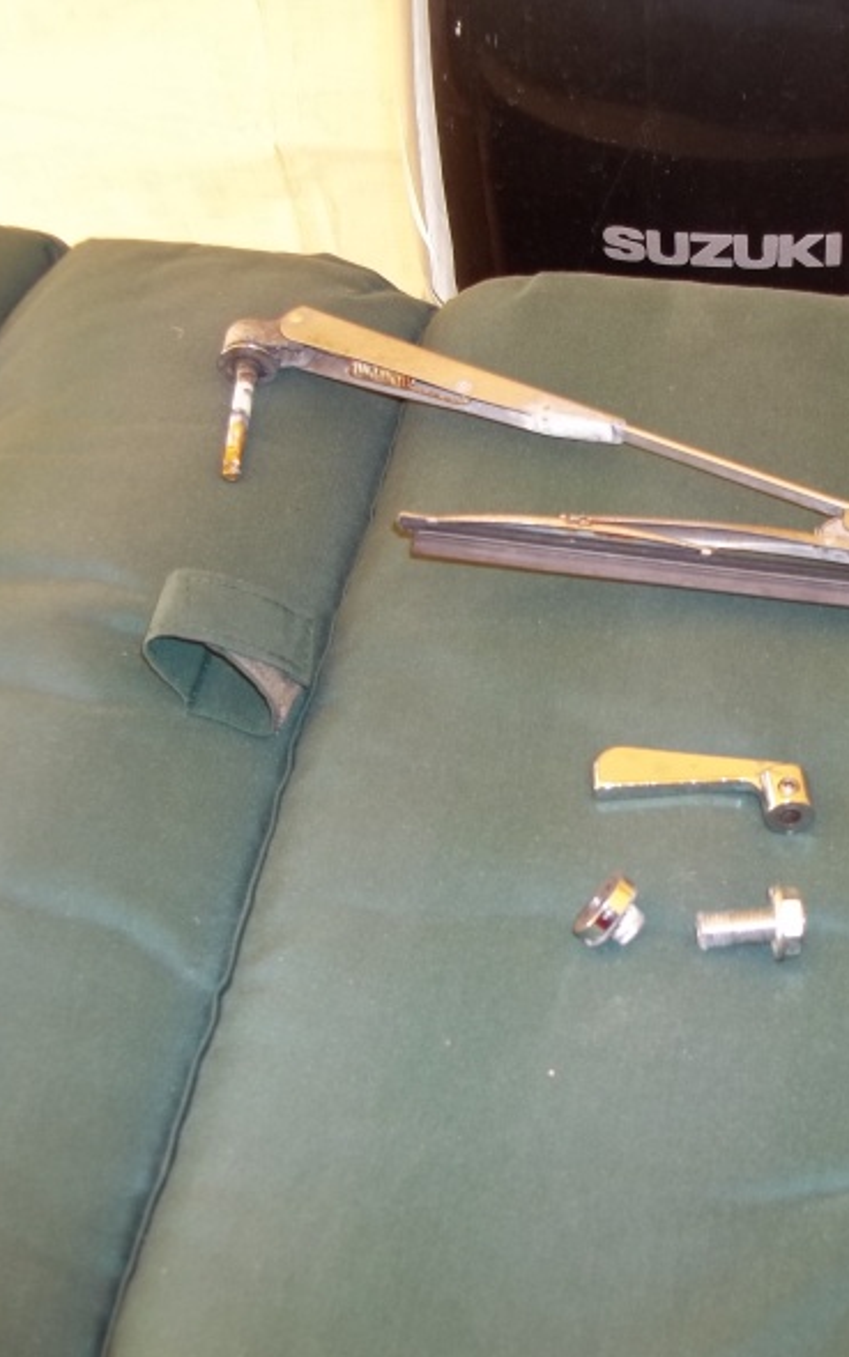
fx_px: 1702
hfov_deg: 27.5
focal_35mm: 46
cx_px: 679
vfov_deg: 43.5
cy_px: 685
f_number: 2.9
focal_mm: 5.7
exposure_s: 1/30
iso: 64
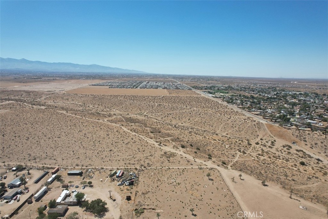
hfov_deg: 78.6
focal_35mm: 22
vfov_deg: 57.2
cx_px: 164
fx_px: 200
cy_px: 110
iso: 100
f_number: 2.8
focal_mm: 8.38
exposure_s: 1/640
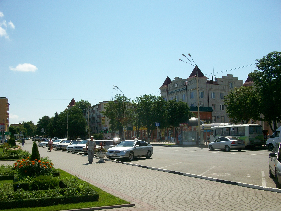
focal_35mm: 34
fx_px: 276
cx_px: 140
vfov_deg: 41.8
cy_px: 106
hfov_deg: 54.0
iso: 80
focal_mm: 5.7
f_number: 5.5
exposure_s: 1/611
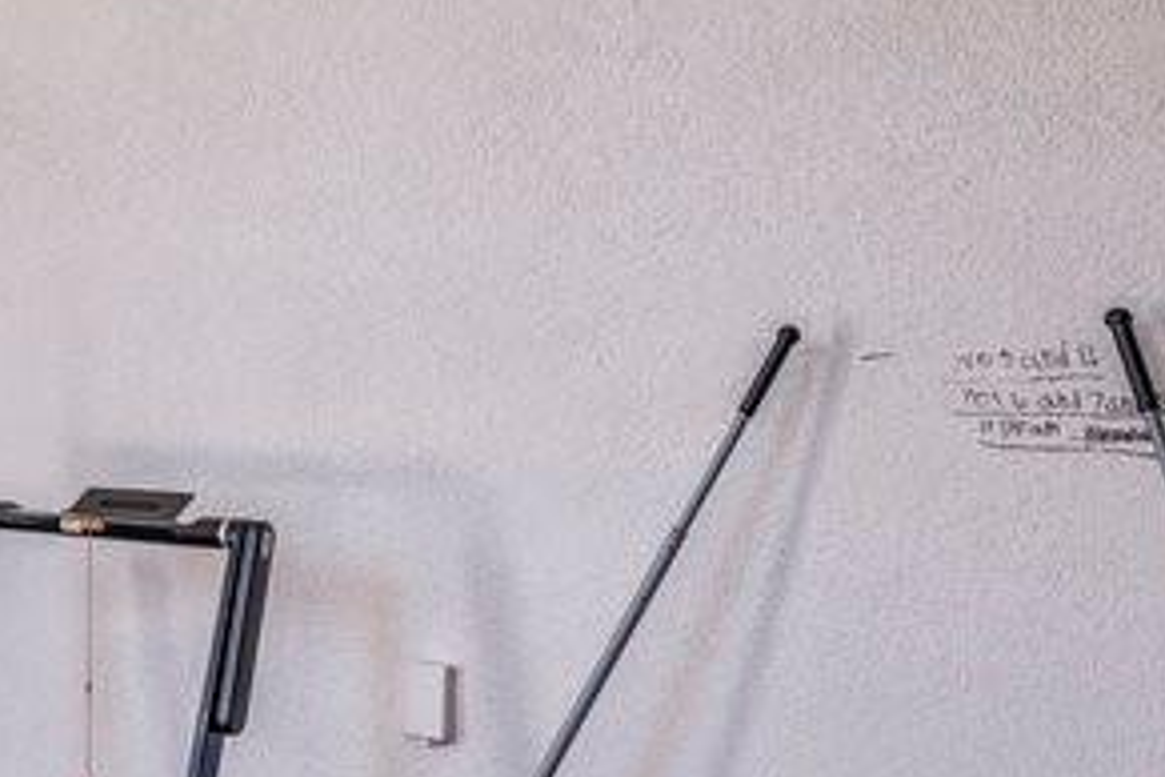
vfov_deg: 24.6
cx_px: -320
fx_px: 1780
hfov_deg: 29.6
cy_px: 330
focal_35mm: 55
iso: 160
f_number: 4
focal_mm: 16
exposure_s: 1/160
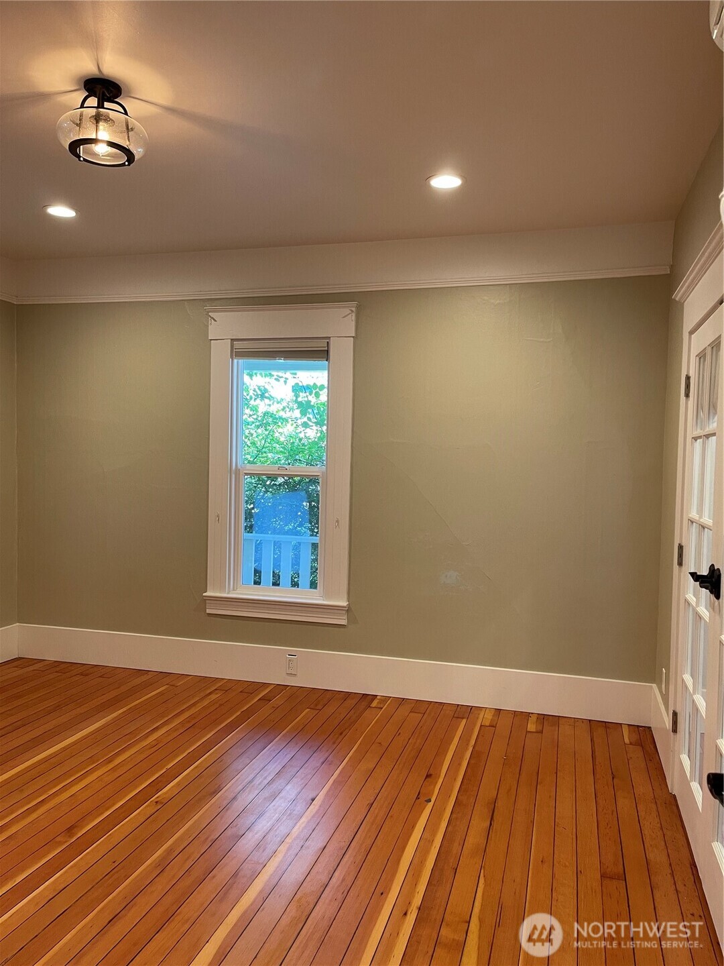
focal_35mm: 26
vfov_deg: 67.3
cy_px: 483
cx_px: 362
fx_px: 725
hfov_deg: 53.1
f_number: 1.6
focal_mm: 5.1
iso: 125
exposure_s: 1/60
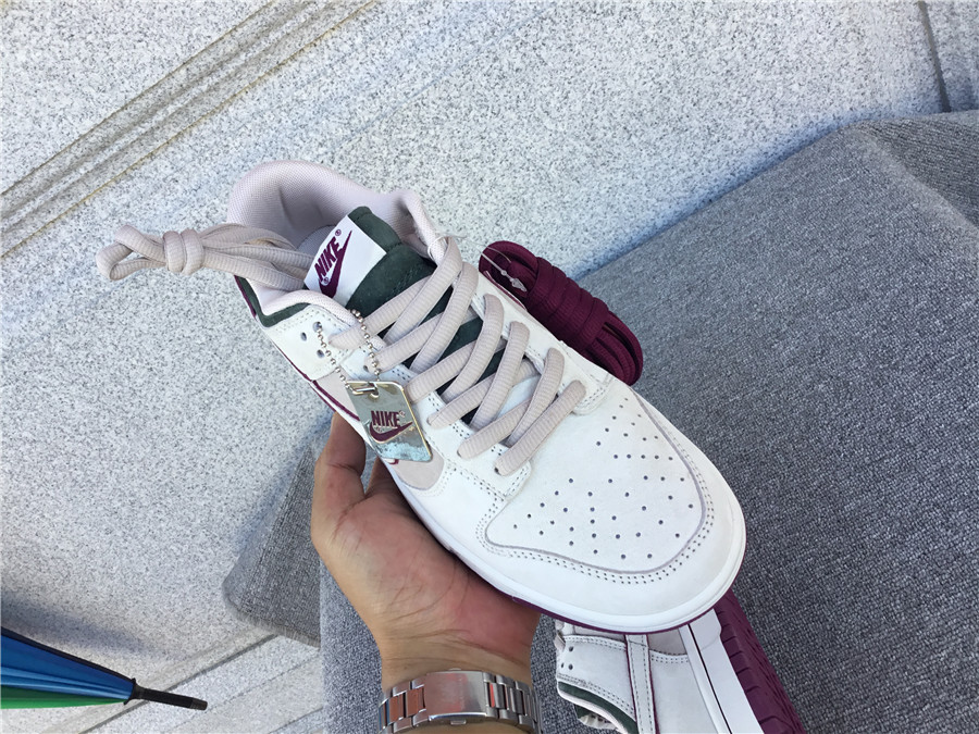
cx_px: 490
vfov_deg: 45.4
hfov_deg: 58.4
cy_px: 367
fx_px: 877
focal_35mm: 31
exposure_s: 1/100
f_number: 2.4
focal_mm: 3.3
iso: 25
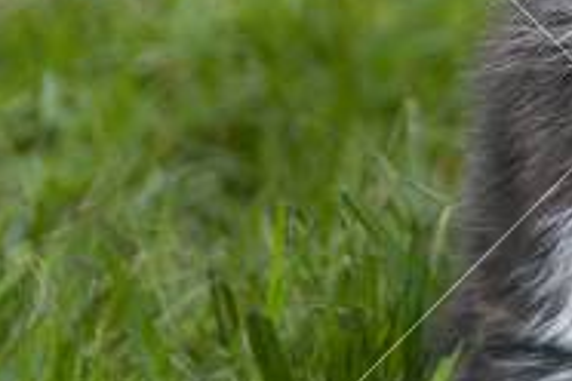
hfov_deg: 2.2
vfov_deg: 1.5
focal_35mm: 940
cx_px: 1747
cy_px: -582
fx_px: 14934
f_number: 5.3
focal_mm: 90
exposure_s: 1/250
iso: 200
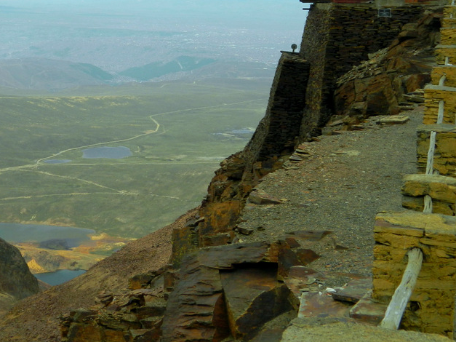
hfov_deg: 28.6
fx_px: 882
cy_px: 71
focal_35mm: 67
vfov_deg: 21.7
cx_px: 117
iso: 80
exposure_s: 1/200
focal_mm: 7.3
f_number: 9.8
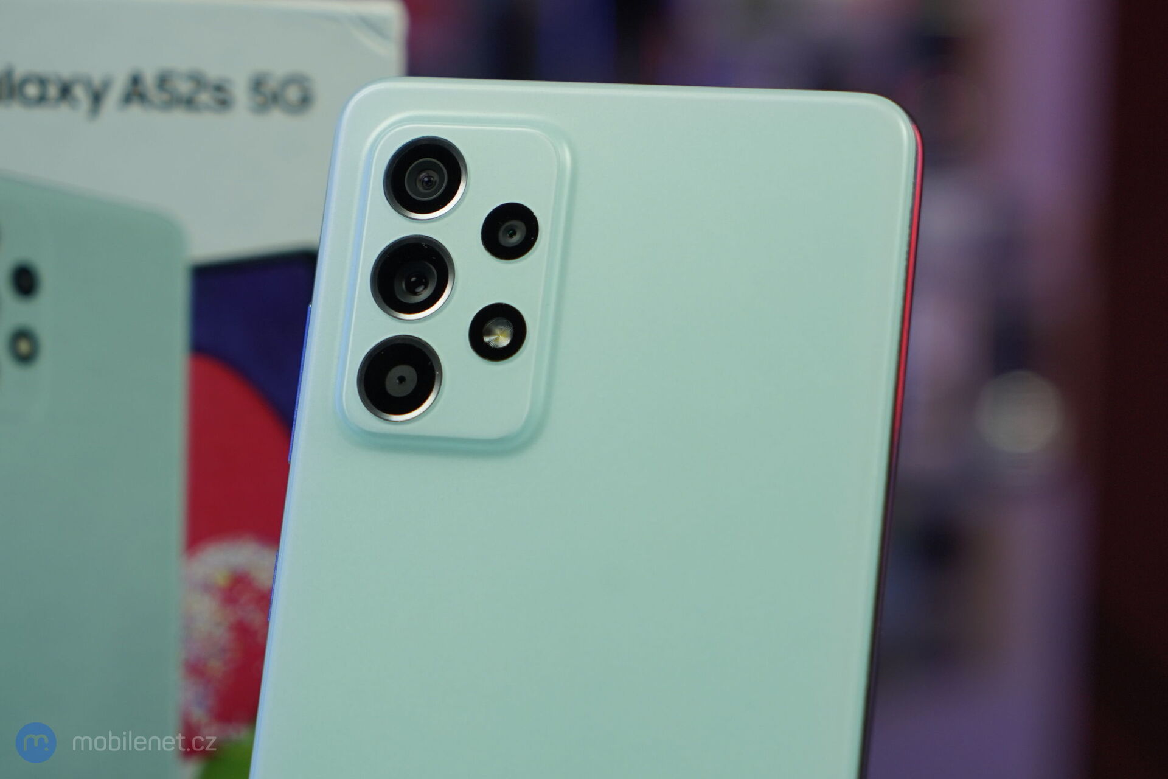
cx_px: 584
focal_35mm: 70
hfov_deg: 28.8
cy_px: 390
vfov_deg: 19.5
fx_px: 2271
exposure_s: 1/125
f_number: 5
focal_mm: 70
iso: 640
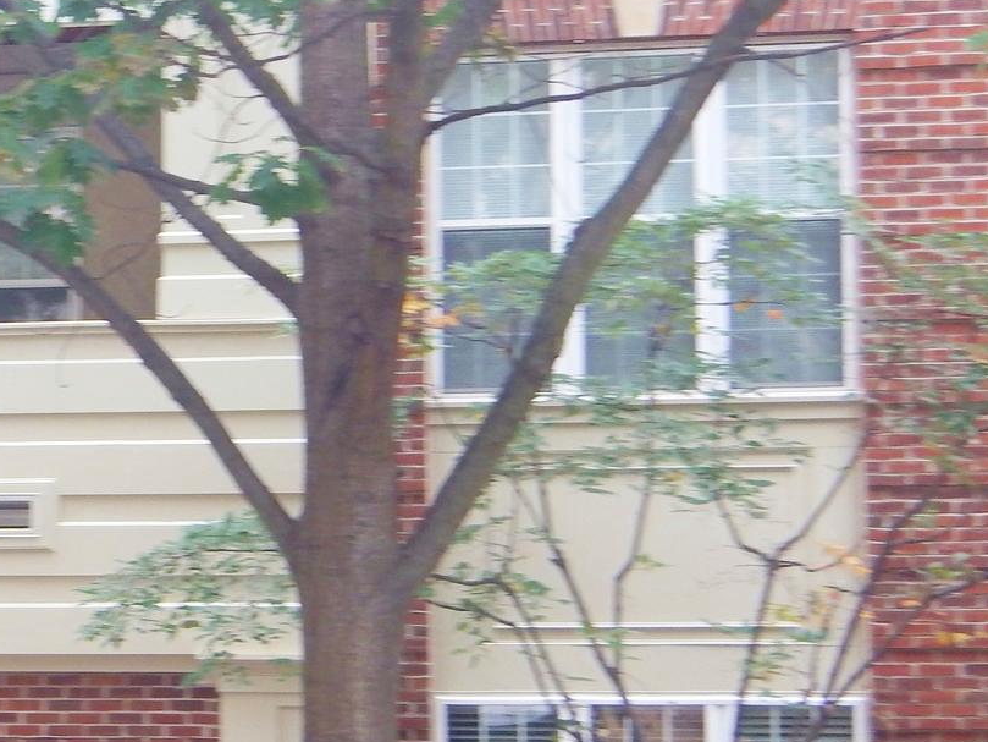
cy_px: 495
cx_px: -209
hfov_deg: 15.9
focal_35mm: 119
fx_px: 3397
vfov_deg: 12.4
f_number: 4.1
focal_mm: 8.4
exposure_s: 1/50
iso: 125
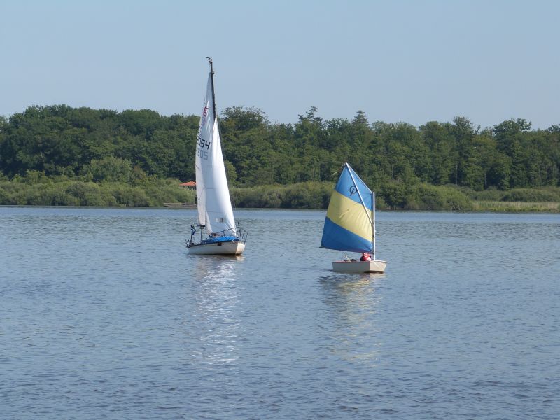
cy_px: 210
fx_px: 2702
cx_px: 280
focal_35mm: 167
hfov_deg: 11.8
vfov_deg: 8.9
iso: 100
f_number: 5.6
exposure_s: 1/500
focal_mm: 30.1
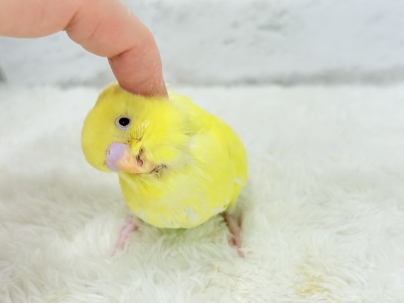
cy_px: 152
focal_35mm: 52
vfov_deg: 28.0
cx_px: 202
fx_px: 607
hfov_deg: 36.8
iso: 40
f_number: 1.6
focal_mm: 5.96
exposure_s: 1/50
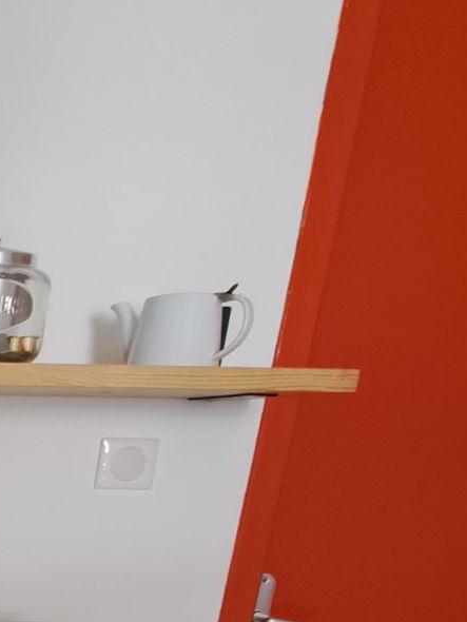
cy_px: 718
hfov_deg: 21.5
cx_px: -353
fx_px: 845
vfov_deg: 33.9
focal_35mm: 47
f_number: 2.2
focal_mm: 1.74
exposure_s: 1/24
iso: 200
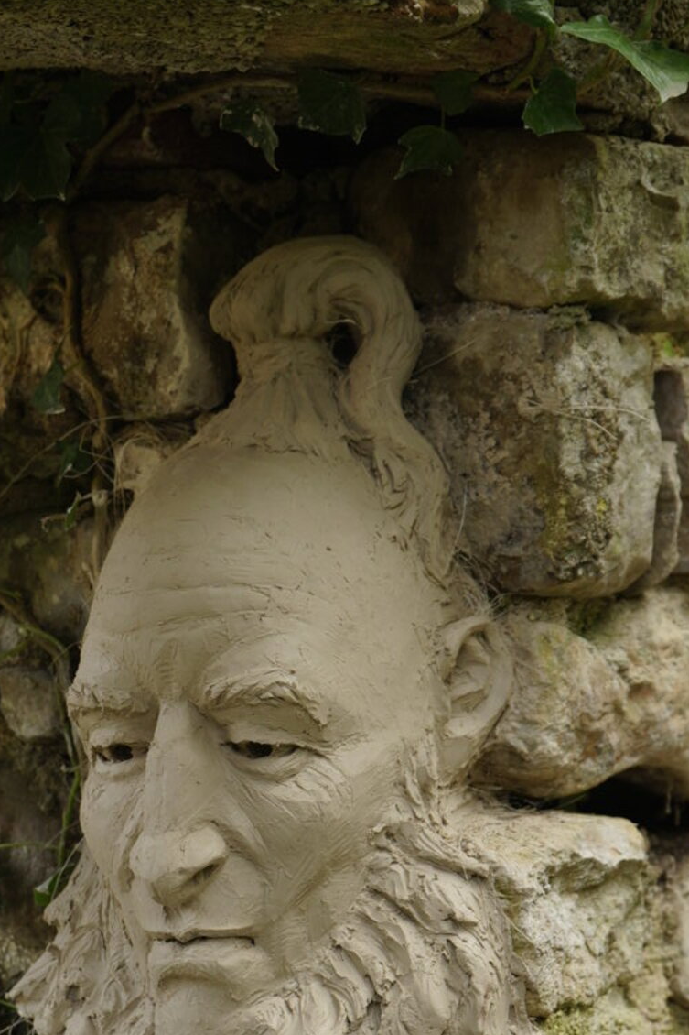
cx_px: 188
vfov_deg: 23.3
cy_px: 807
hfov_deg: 15.8
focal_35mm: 86
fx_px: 2469
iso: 400
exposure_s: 1/100
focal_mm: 54
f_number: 5.6
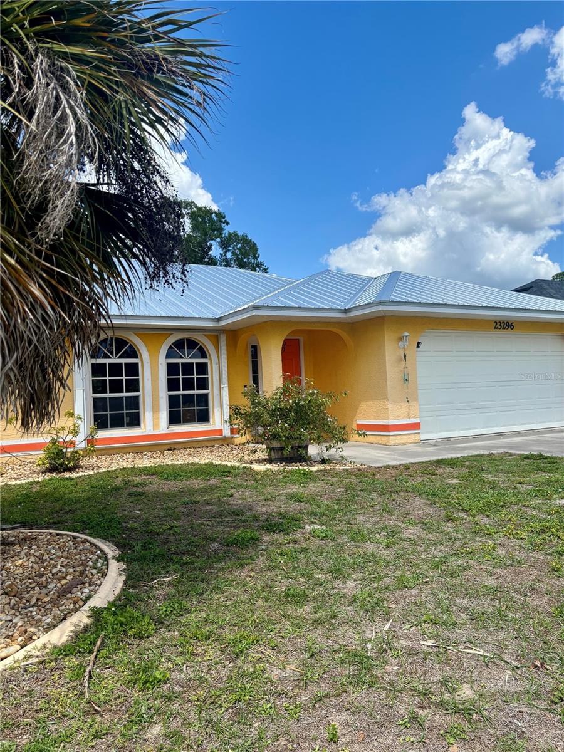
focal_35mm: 26
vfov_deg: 67.3
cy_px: 376
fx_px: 565
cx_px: 282
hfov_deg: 53.1
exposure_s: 1/3106
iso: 50
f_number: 1.6
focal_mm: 5.96
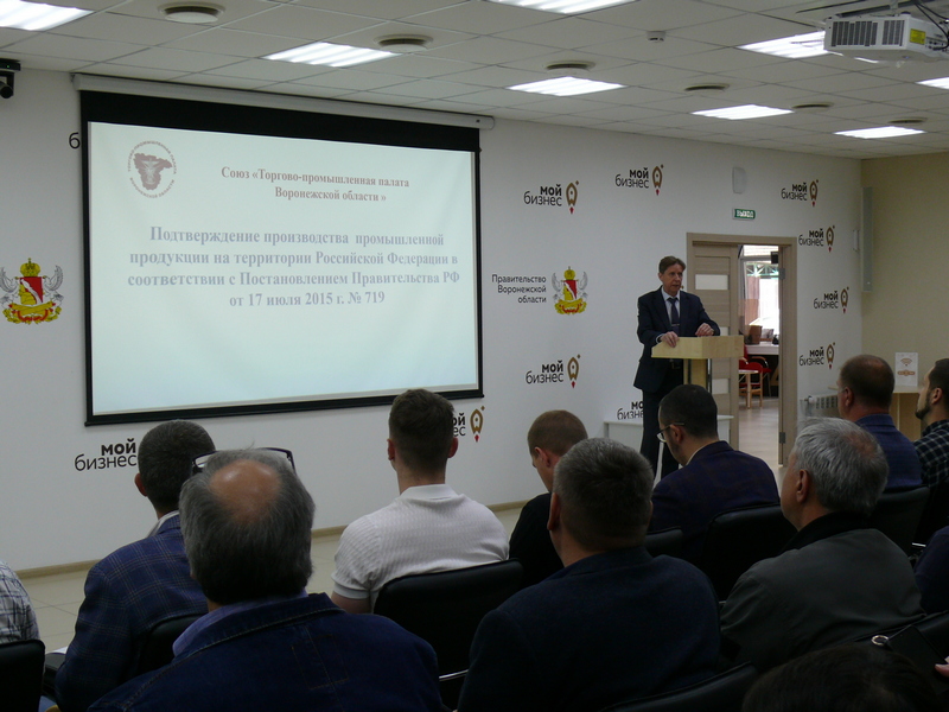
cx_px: 474
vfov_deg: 29.1
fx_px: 1371
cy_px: 356
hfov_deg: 38.2
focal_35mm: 50
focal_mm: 9.1
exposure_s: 1/60
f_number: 2.8
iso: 100
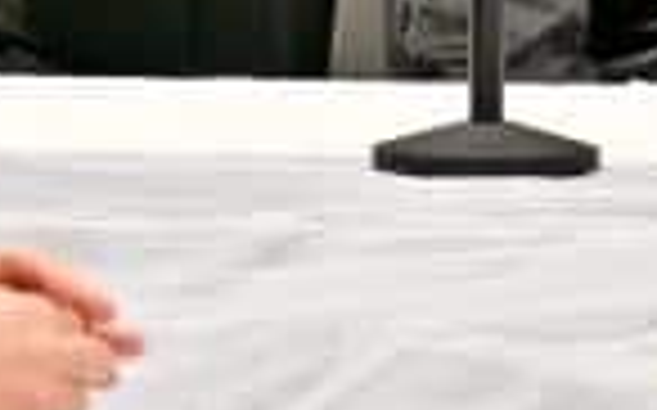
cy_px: -739
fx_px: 22955
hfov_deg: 1.6
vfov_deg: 1.0
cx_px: 2016
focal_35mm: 1283
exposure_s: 1/250
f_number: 4
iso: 400
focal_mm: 120
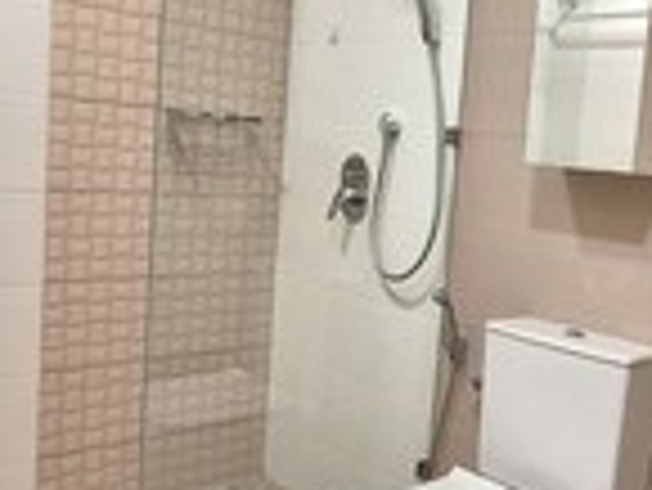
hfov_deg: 44.9
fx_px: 773
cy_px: 245
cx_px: 447
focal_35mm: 41
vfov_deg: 35.2
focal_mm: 1.74
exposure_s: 1/50
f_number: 2.2
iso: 200
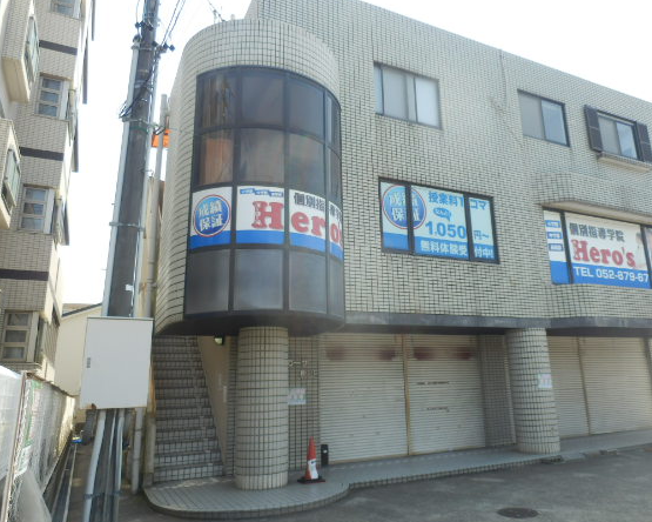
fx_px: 521
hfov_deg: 63.8
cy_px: 248
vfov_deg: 53.2
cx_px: 372
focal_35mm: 27
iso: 80
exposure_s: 1/400
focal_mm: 4.2
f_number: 3
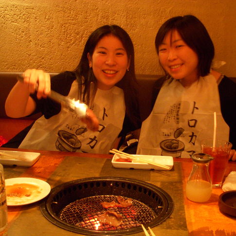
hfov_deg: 37.5
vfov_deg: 37.6
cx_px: 135
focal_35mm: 45
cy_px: 118
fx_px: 347
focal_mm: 6.3
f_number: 3.3
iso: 400
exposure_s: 1/2.5
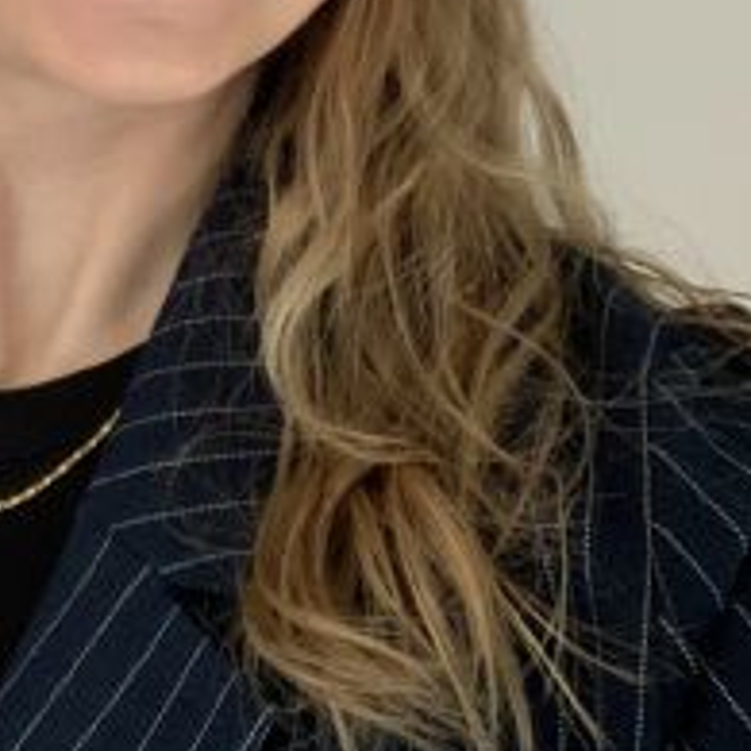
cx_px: 96
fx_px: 2135
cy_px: -77
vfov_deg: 19.1
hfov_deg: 19.6
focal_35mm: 87
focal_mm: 2.87
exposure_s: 1/60
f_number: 2.2
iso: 200
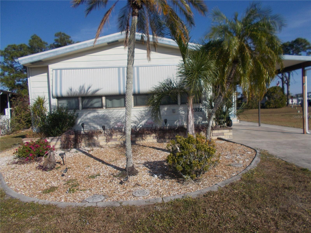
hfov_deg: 67.3
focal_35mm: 26
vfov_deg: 53.1
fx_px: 234
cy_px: 116
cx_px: 156
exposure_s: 1/320
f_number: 8
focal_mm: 4.6
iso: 80
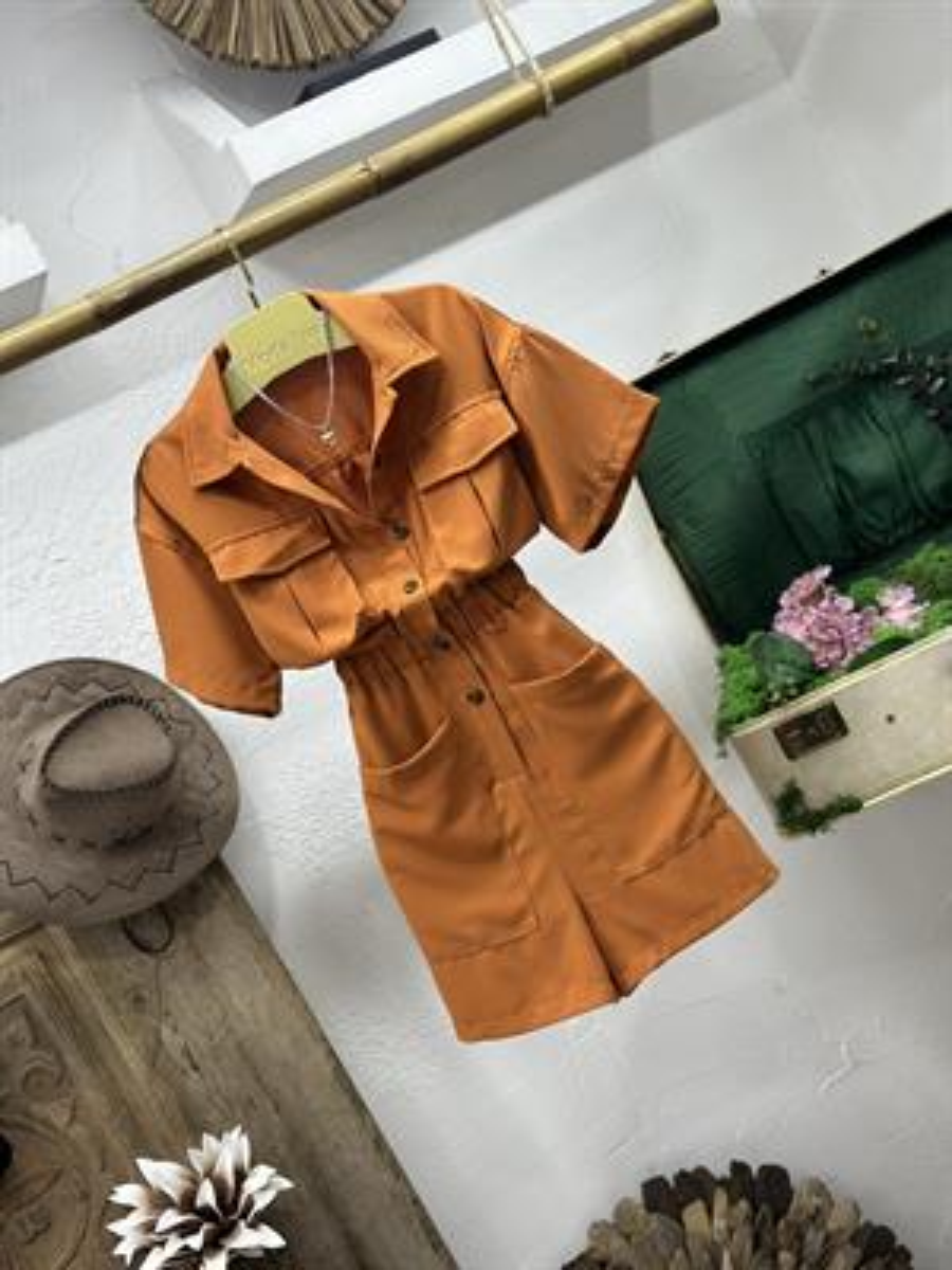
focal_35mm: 48
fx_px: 1760
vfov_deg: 39.7
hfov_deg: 30.3
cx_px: 476
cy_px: 635
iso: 125
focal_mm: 6.86
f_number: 1.78
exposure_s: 1/100
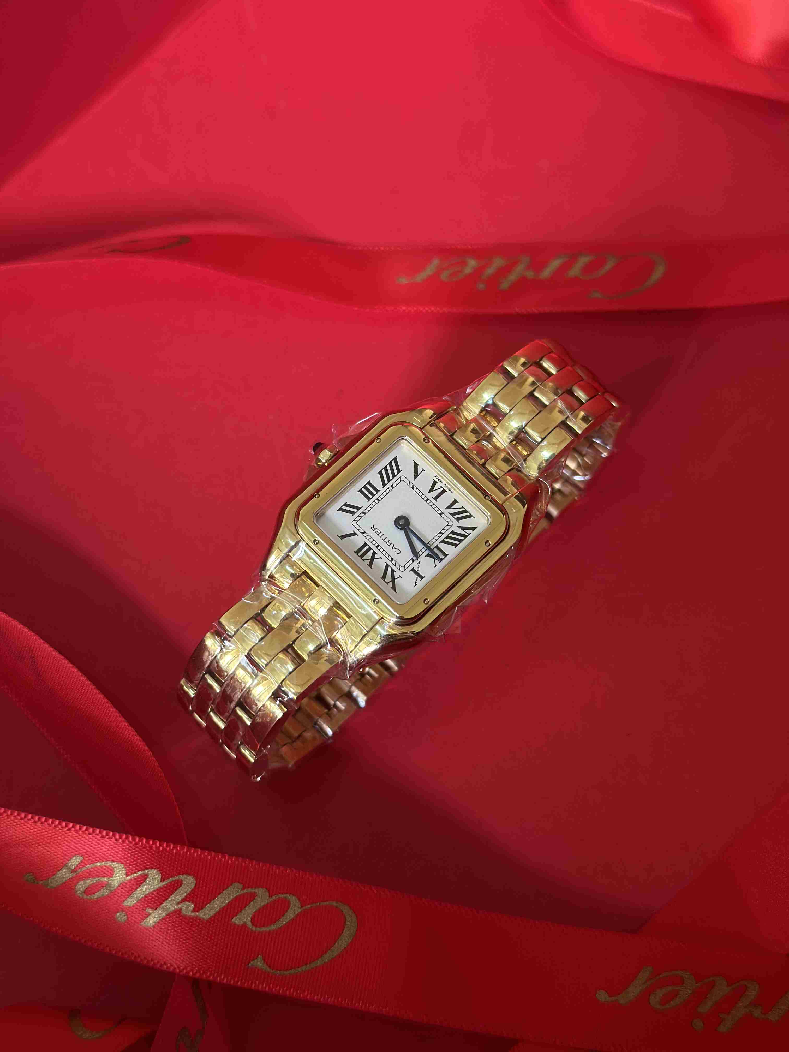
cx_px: 394
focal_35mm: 48
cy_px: 526
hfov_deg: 30.3
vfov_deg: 39.7
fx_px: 1459
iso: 125
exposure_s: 1/75
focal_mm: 6.86
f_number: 1.78
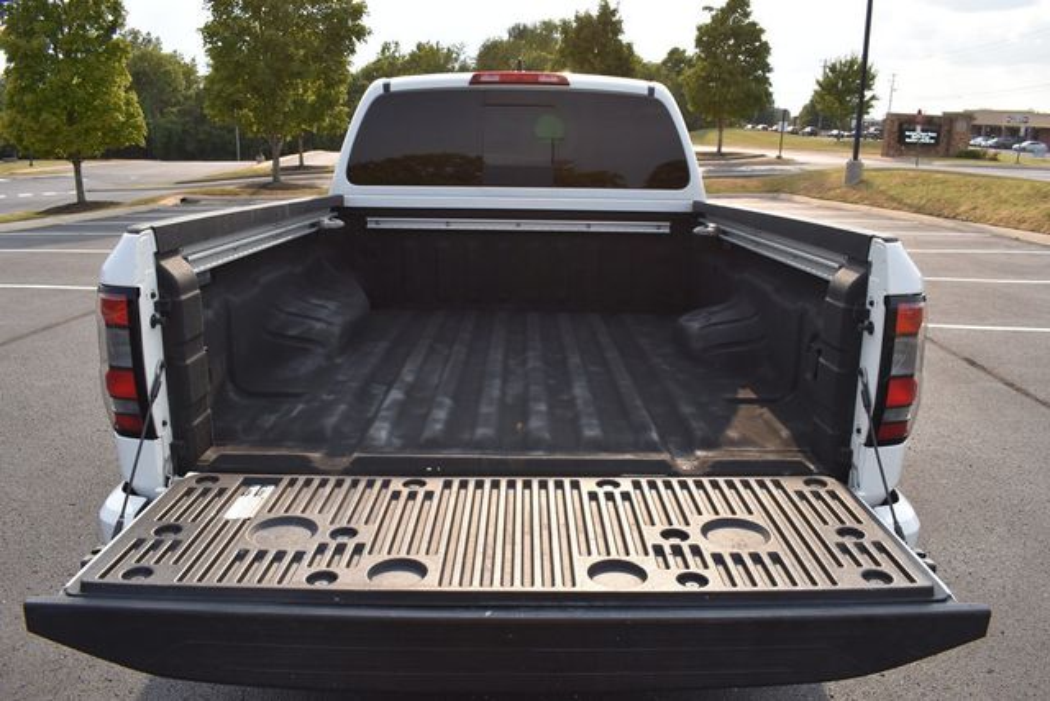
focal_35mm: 27
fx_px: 788
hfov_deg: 67.4
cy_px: 350
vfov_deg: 48.0
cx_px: 525
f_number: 8
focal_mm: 18
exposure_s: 1/250
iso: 180
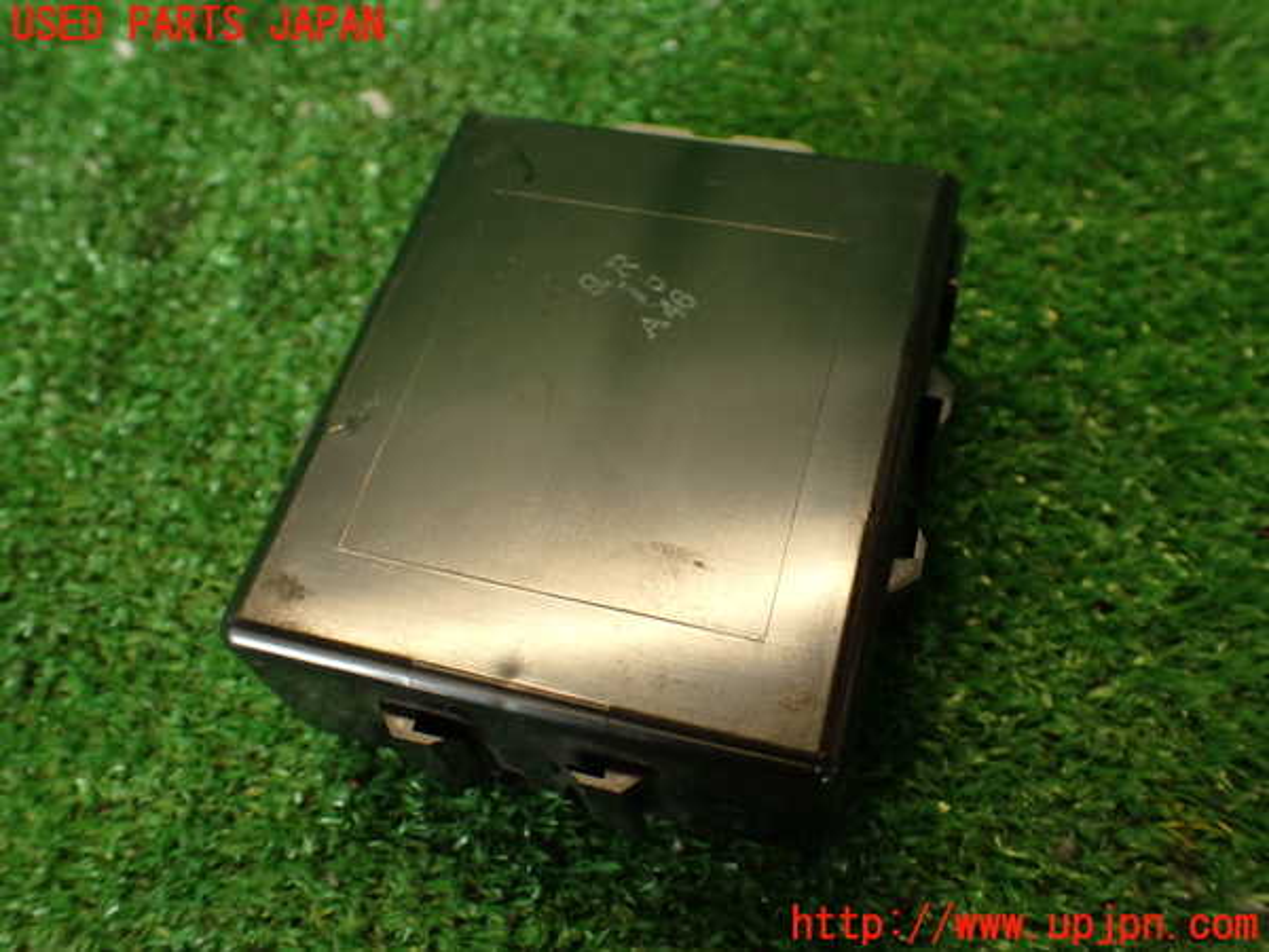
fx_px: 1173
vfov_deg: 44.2
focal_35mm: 32
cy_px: 476
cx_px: 634
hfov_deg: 56.8
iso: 200
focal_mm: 5.79
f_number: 2.4
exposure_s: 1/50
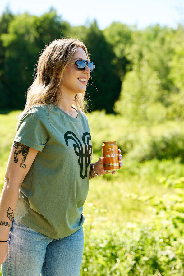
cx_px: 92
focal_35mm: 97
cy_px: 138
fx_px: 744
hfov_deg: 14.1
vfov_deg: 21.0
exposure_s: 1/320
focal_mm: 97
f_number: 5
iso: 160
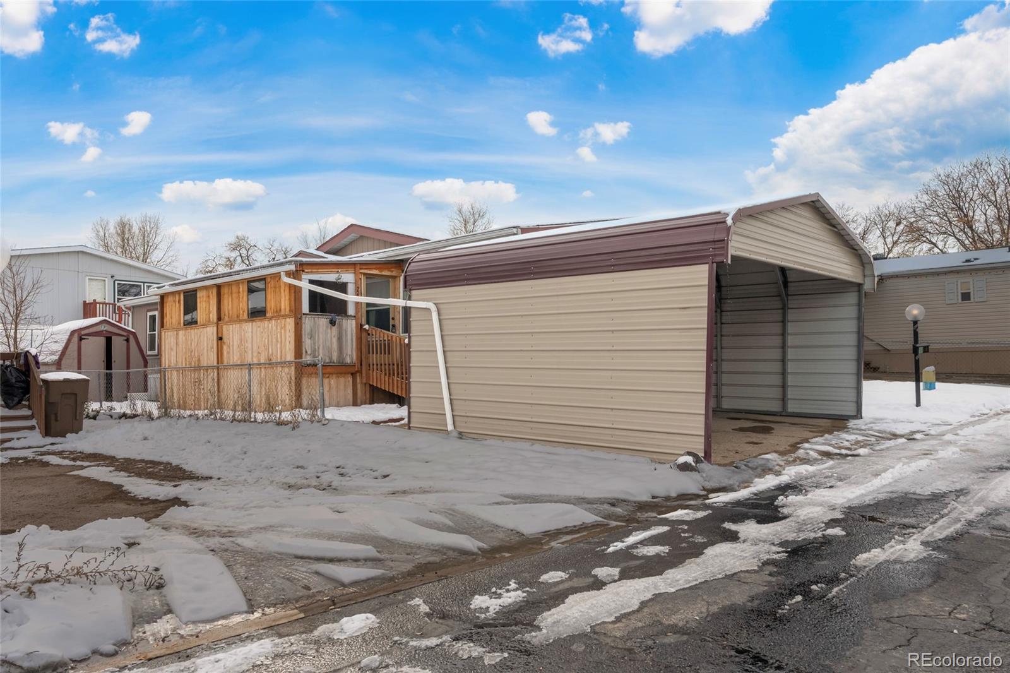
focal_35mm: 24
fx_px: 687
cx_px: 505
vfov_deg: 52.2
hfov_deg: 72.6
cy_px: 336
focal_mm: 24.5
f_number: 8
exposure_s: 1/320
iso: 500
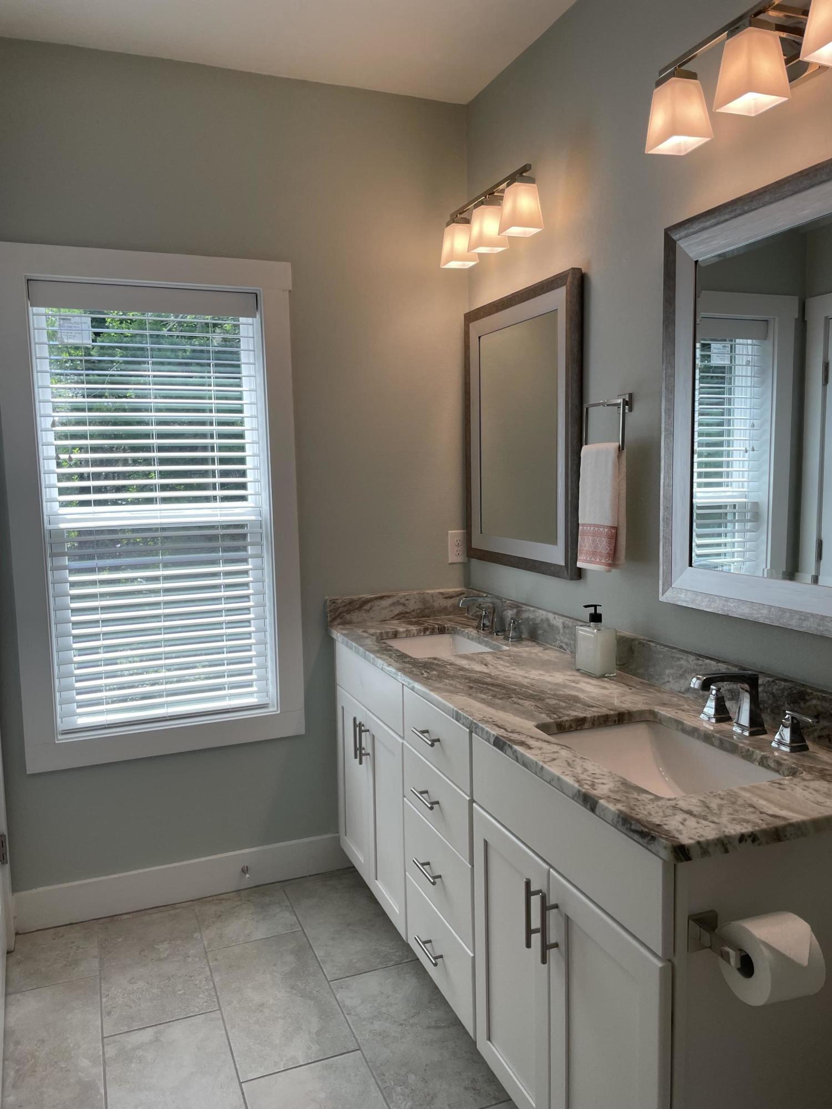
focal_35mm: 26
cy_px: 554
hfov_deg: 53.1
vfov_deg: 67.3
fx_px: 833
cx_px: 416
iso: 32
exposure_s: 1/226
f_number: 1.6
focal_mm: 4.2
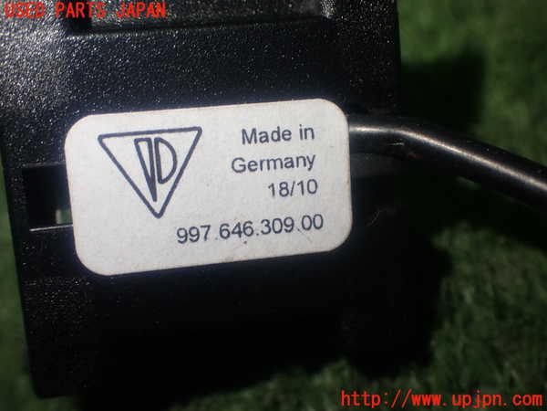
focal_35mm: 50
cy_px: 206
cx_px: 274
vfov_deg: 29.1
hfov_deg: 38.2
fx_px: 790
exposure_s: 1/100
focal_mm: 9.01
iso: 200
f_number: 3.2
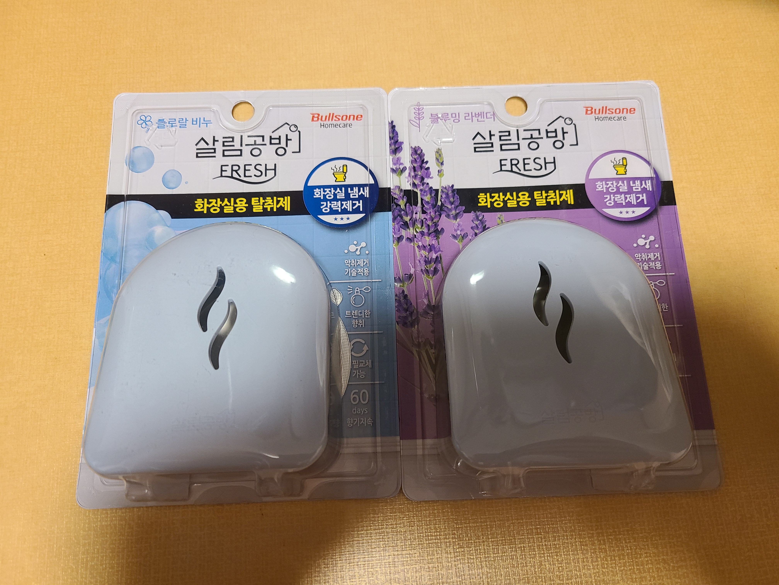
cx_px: 390
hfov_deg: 67.3
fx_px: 585
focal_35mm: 26
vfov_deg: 53.1
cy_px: 292
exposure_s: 1/40
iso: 500
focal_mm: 5.4
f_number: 1.8
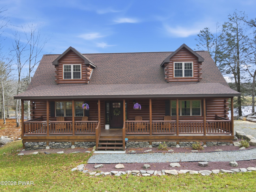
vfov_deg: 56.8
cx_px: 128
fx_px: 177
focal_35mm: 24
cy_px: 96
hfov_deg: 71.6
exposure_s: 1/60
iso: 100
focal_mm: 4.5
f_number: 2.8
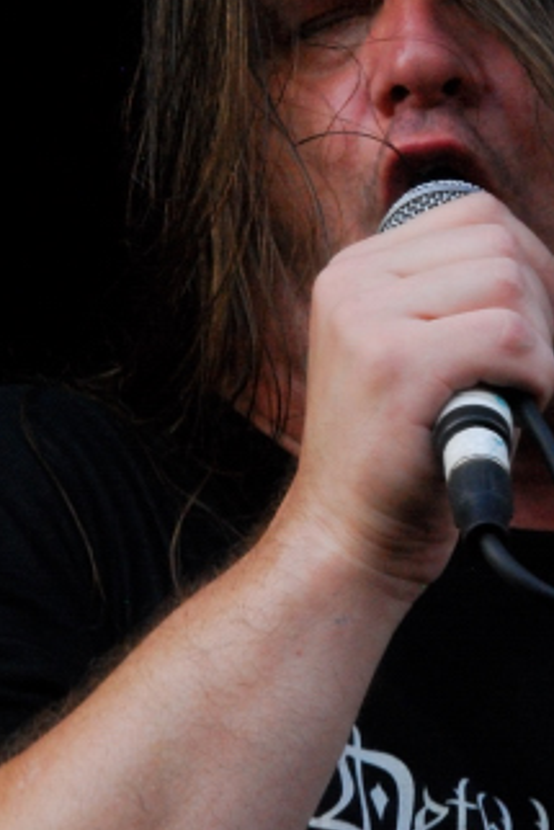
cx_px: 491
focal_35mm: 210
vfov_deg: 9.8
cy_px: 325
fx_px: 4840
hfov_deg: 6.5
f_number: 13
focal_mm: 75
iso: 1250
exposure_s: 1/125
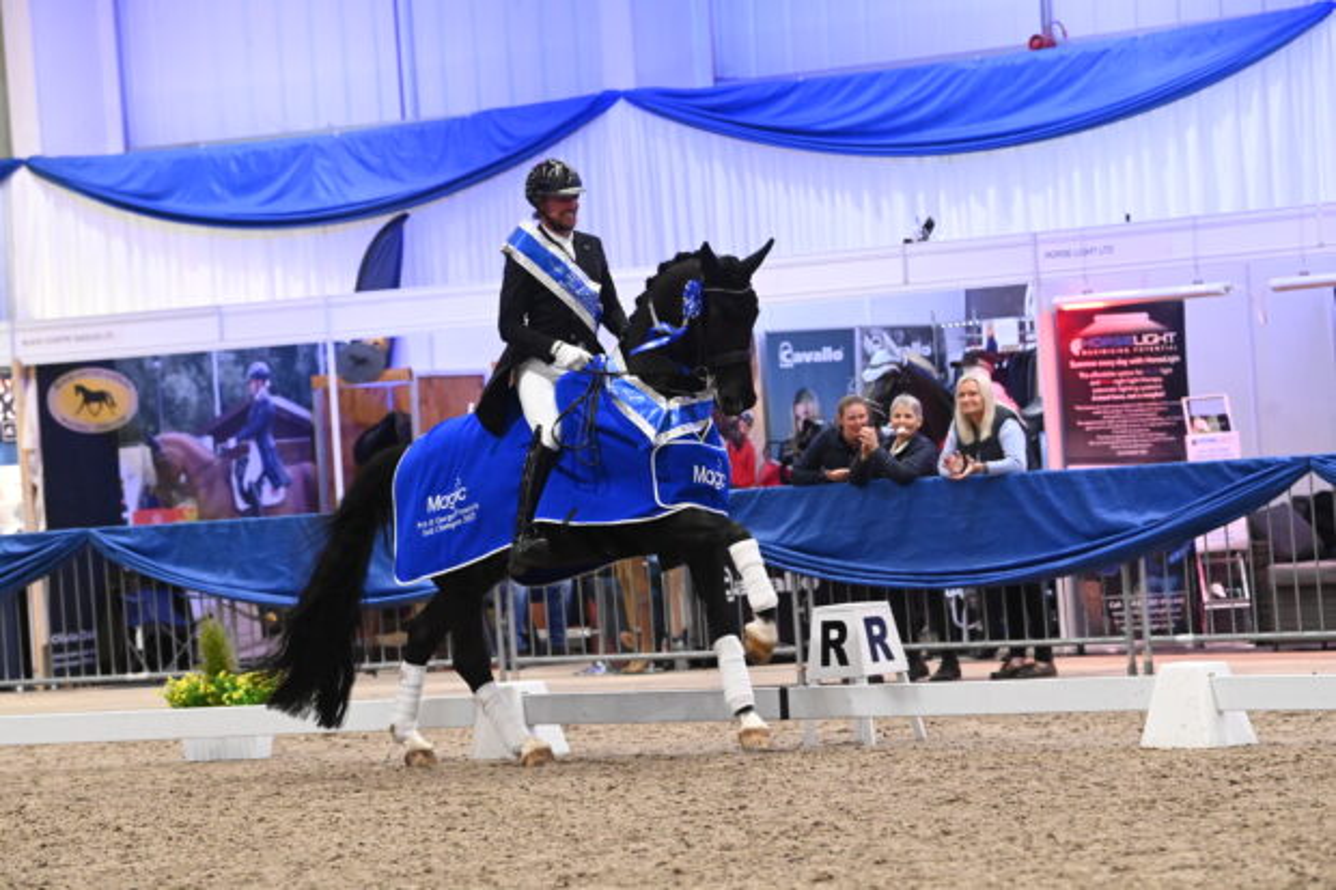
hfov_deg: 12.5
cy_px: 445
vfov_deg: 8.3
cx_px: 668
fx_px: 6121
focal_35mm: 165
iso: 16000
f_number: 5
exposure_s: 1/640
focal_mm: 165
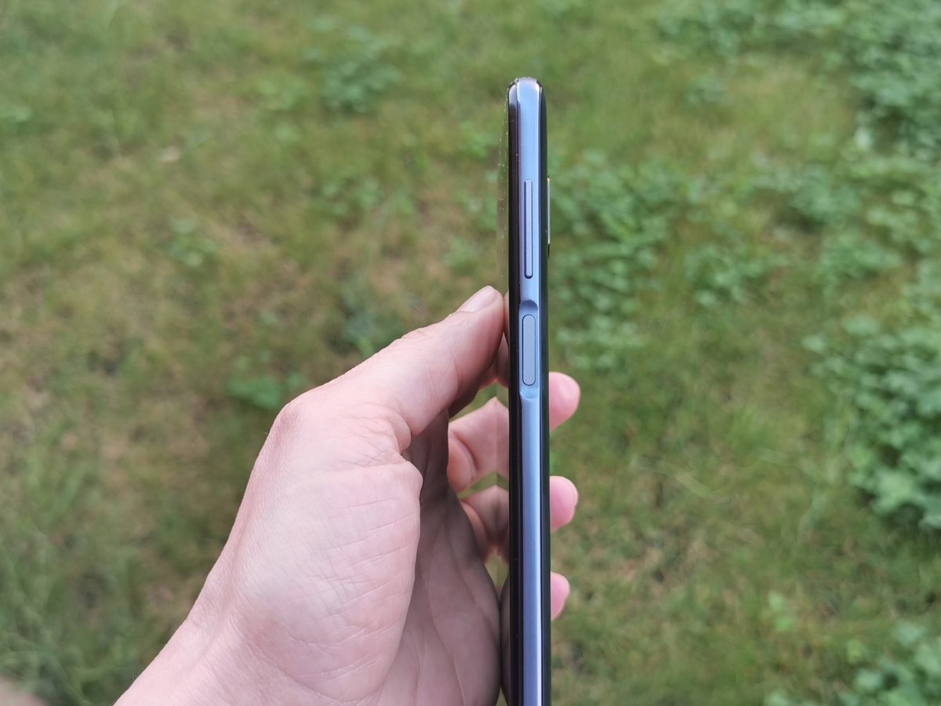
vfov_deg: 35.1
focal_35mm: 41
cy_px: 353
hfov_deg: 45.8
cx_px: 470
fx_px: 1115
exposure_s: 1/203
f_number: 1.6
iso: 50
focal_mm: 5.56
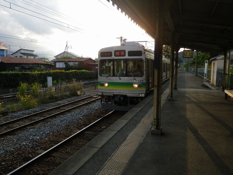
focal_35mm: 28
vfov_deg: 49.7
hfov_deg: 63.4
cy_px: 88
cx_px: 116
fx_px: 188
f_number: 4.2
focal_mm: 5
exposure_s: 1/160
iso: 80
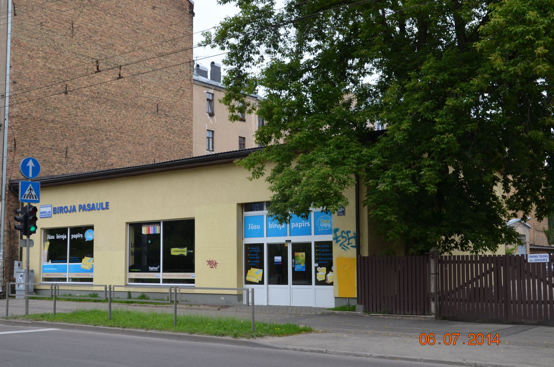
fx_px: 691
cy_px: 184
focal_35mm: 45
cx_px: 277
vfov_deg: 29.7
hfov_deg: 43.7
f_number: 8
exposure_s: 1/250
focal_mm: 30
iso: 200
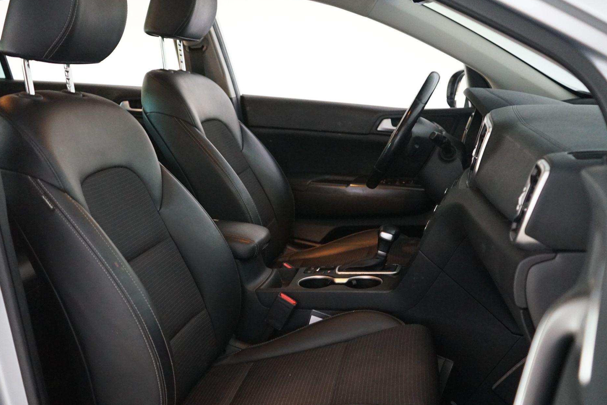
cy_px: 246
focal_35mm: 39
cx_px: 285
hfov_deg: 49.5
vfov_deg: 34.1
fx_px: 658
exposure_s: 1/20
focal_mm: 29
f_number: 3.5
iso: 4000
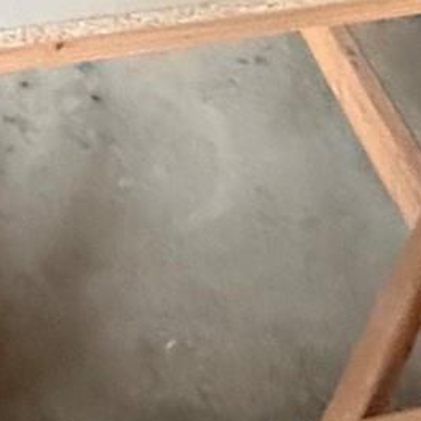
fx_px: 1321
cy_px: -639
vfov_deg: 12.9
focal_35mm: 96
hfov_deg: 18.0
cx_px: 112
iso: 1000
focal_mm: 2.22
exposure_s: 1/47
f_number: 2.2
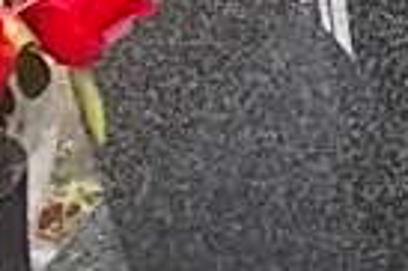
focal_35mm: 209
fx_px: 2366
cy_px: -271
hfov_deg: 9.4
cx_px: 718
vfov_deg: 6.4
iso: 80
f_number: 3.3
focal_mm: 6.1
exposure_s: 1/100
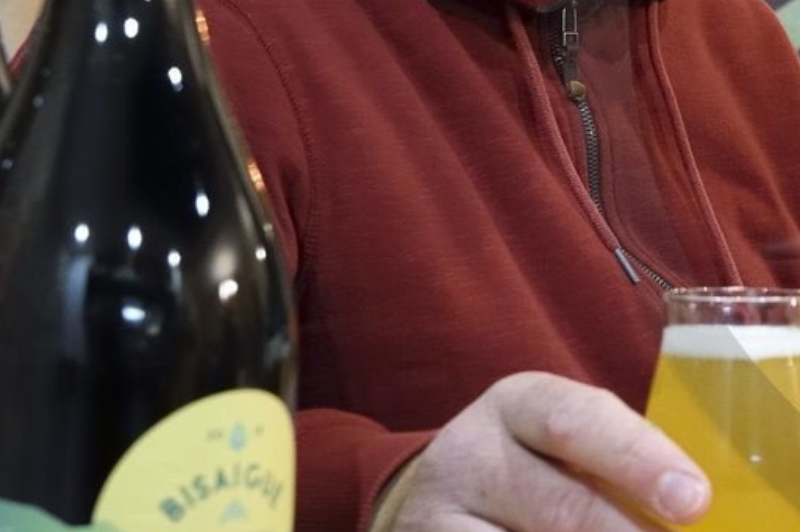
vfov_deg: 10.9
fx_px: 2777
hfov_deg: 15.2
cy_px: 5
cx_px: 1203
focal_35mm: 125
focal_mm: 40
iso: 1600
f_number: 9
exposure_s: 1/13
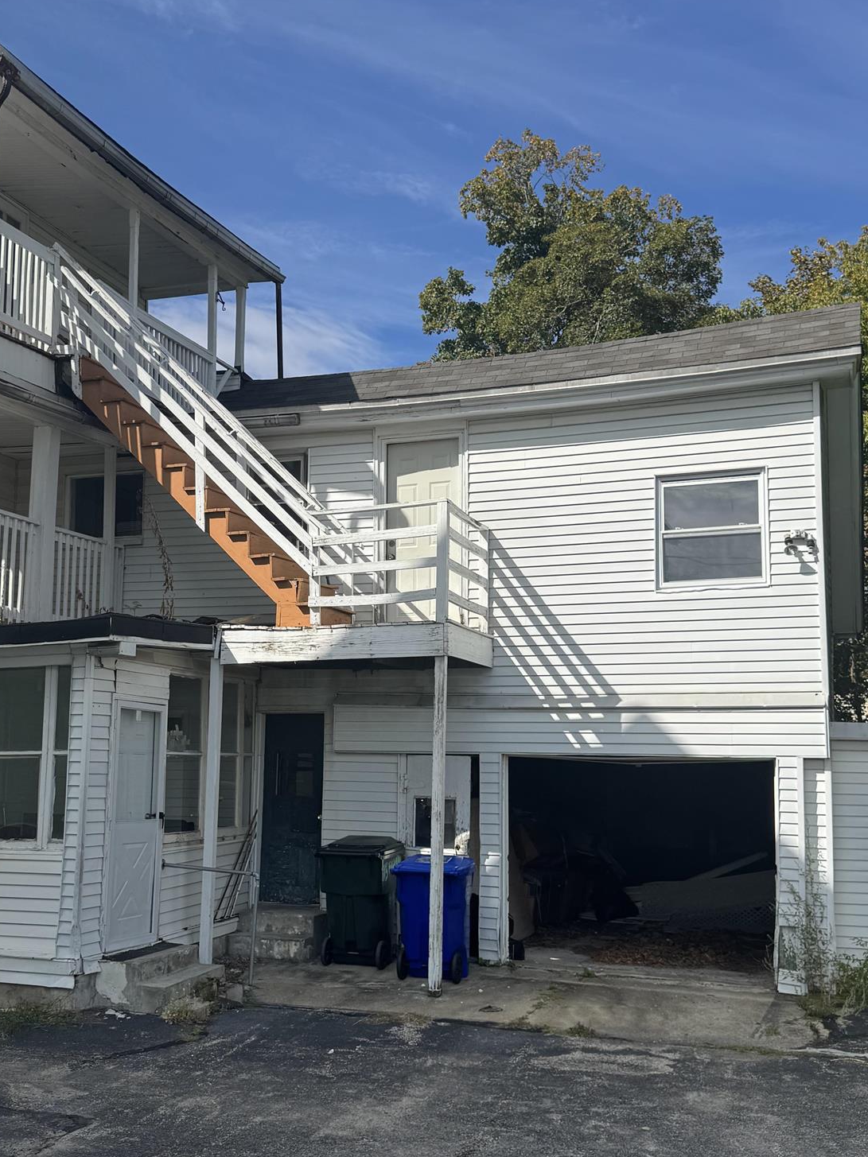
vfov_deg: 48.9
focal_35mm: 38
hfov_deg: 37.6
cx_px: 372
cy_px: 639
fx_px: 1271
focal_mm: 6.76
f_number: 1.78
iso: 80
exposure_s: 1/4608
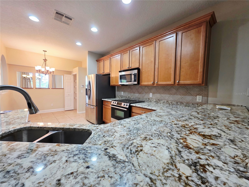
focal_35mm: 13
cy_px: 94
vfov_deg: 89.9
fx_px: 94
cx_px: 124
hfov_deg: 106.2
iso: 160
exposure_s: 1/60.2
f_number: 1.9
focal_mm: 2.2
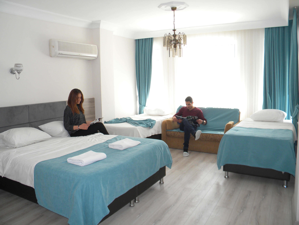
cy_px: 112
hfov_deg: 63.4
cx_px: 150
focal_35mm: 28
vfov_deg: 49.7
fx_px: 242
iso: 110
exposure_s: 1/94.8
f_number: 3.5
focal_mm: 5
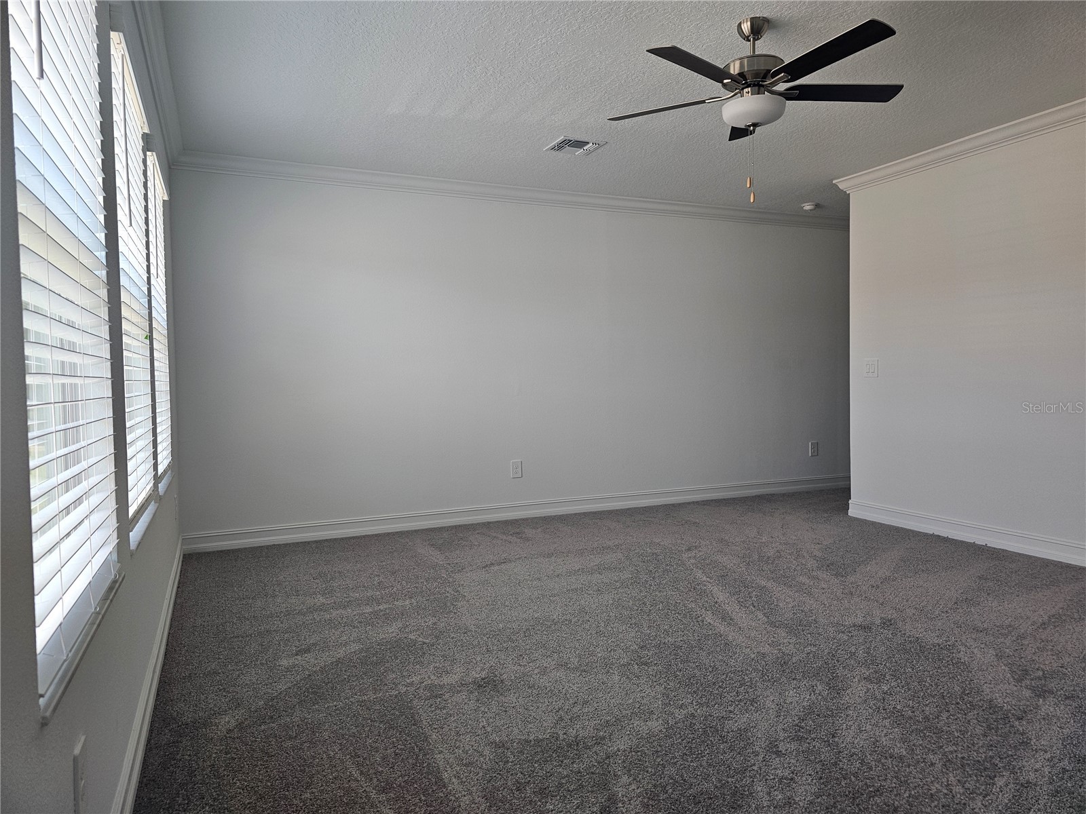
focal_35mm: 23
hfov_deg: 73.9
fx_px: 722
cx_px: 543
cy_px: 407
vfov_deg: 58.9
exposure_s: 1/120
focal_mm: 6.3
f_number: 1.7
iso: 80
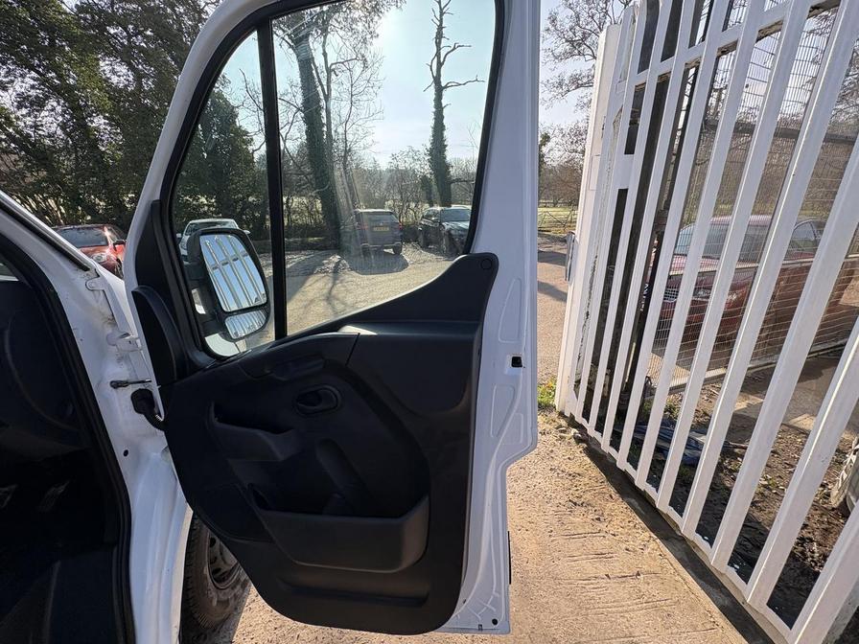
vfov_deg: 85.7
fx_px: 347
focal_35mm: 14
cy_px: 322
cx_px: 430
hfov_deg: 102.1
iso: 40
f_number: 2.2
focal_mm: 2.22
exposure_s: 1/428
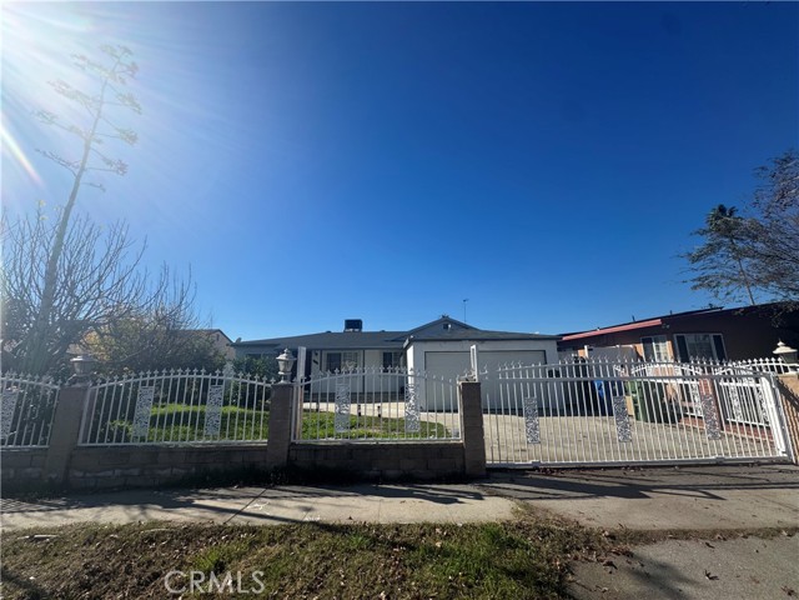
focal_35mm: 14
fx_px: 323
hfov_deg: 102.1
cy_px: 300
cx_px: 400
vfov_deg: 85.7
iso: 50
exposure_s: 1/2674
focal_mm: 2.22
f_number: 2.2
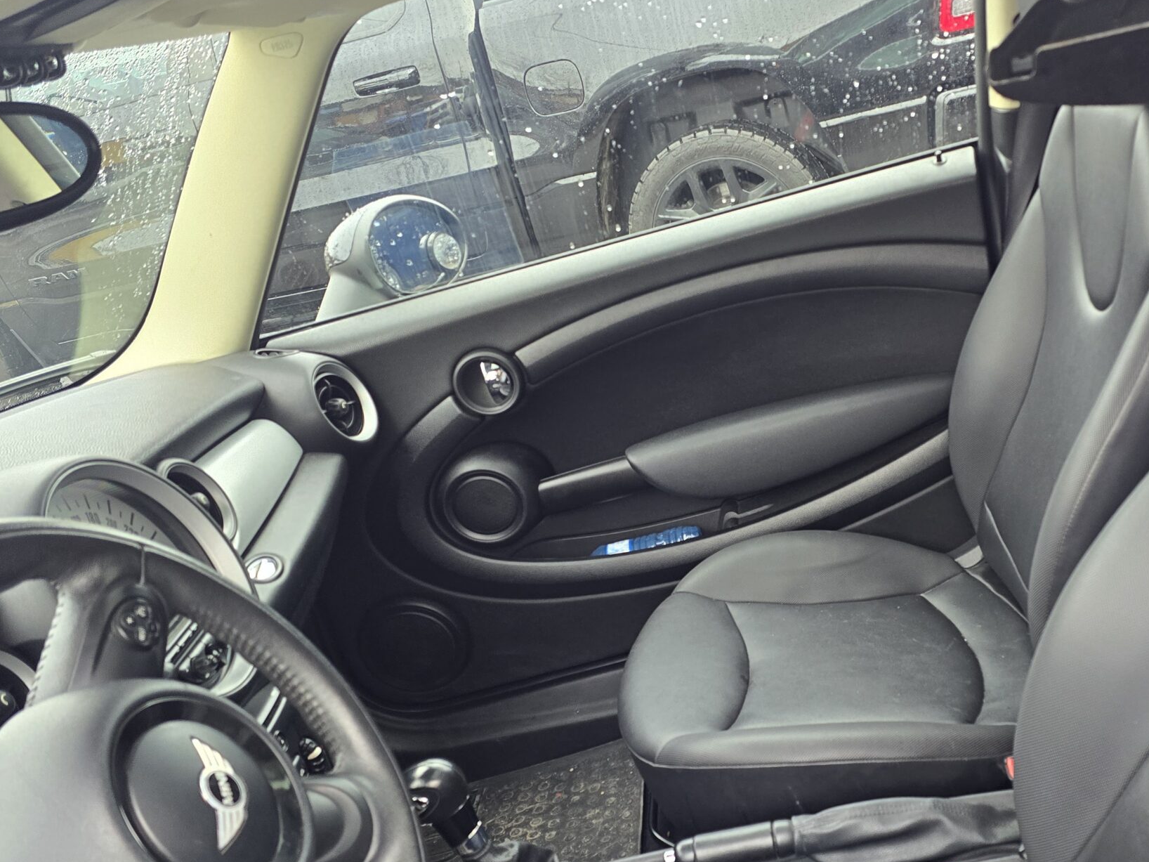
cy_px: 498
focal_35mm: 36
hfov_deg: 50.0
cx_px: 809
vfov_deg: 39.6
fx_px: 1195
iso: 160
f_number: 1.7
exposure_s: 1/180
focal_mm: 6.3
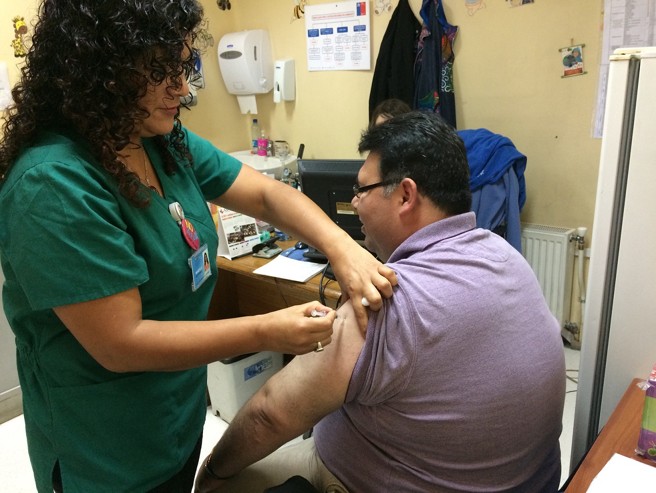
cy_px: 246
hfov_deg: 61.7
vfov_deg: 48.2
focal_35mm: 29
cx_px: 328
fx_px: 550
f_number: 2.2
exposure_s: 1/33
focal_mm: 4.15
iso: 250
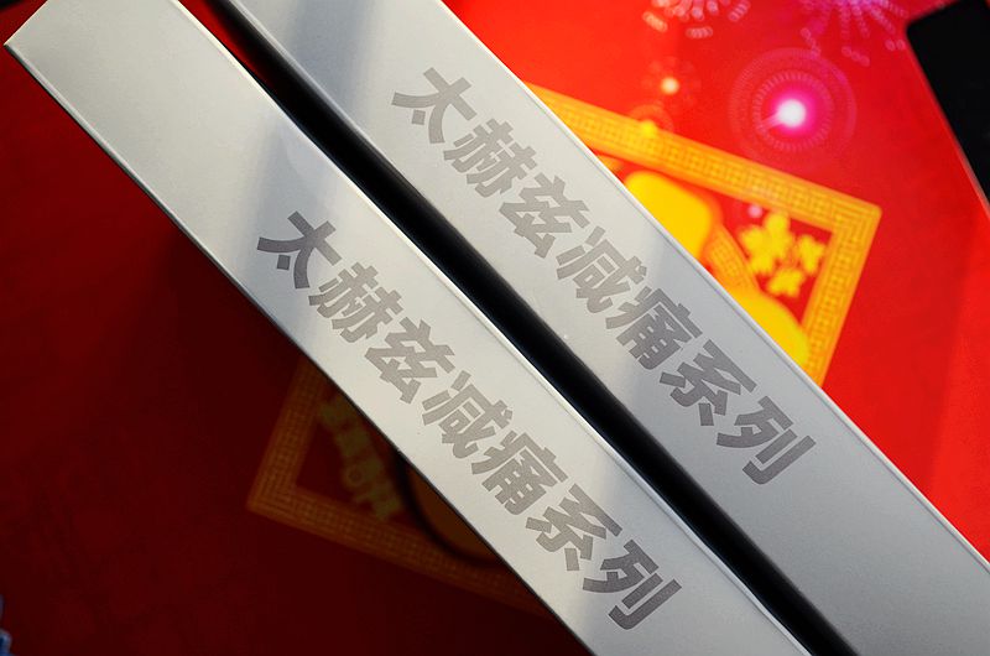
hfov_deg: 32.0
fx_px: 1729
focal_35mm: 63
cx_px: 495
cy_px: 328
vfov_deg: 21.5
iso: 280
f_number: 5.6
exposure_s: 1/125
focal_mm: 42
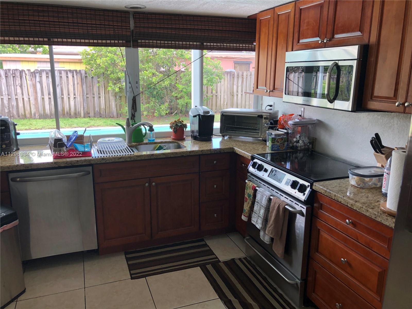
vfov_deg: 49.7
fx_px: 333
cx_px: 206
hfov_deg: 63.4
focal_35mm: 28
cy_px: 154
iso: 64
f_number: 1.8
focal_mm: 3.99
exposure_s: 1/120
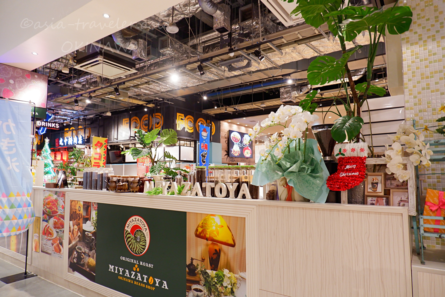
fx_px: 284
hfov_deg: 76.1
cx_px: 222
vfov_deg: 55.1
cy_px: 148
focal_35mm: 23
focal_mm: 15
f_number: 3.5
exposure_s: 1/34
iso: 800
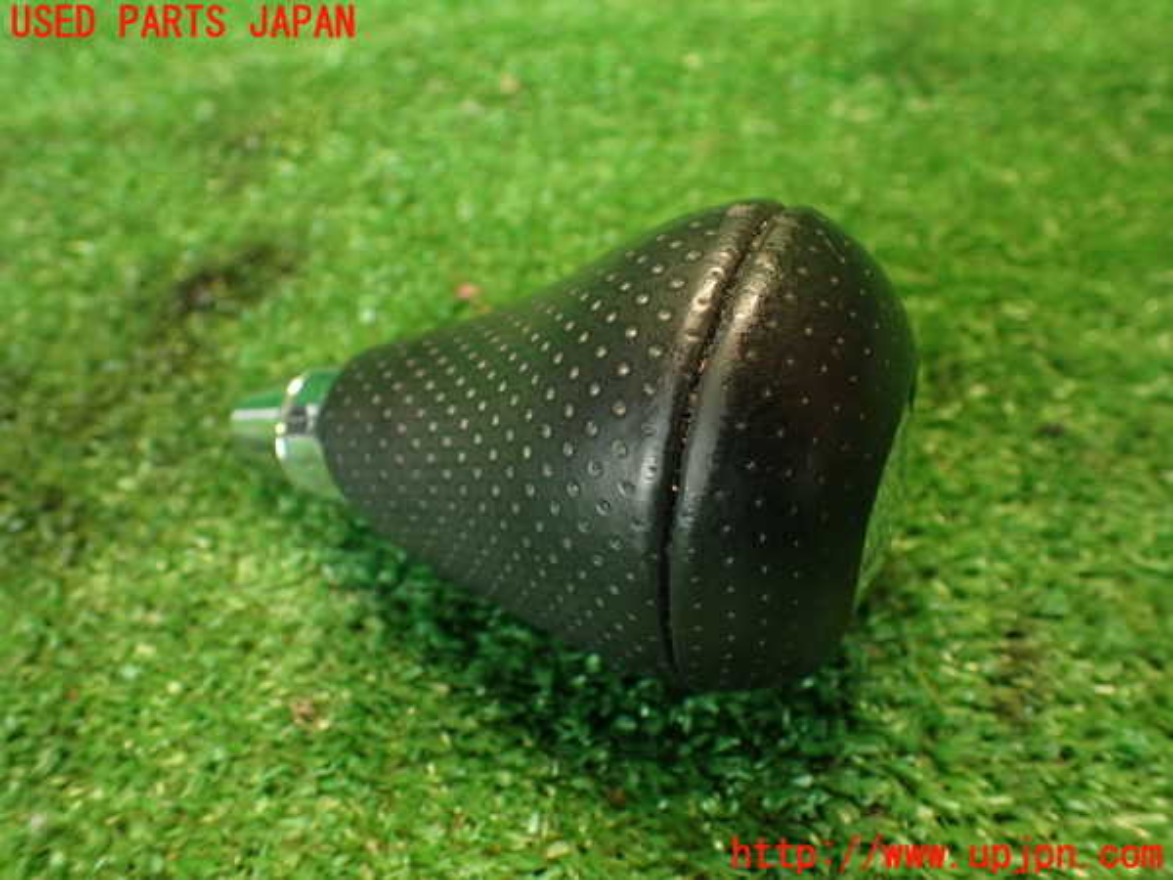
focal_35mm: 30
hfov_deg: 60.0
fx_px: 1017
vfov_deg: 46.8
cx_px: 586
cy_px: 440
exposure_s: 1/30
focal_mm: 5.4
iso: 500
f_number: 2.3
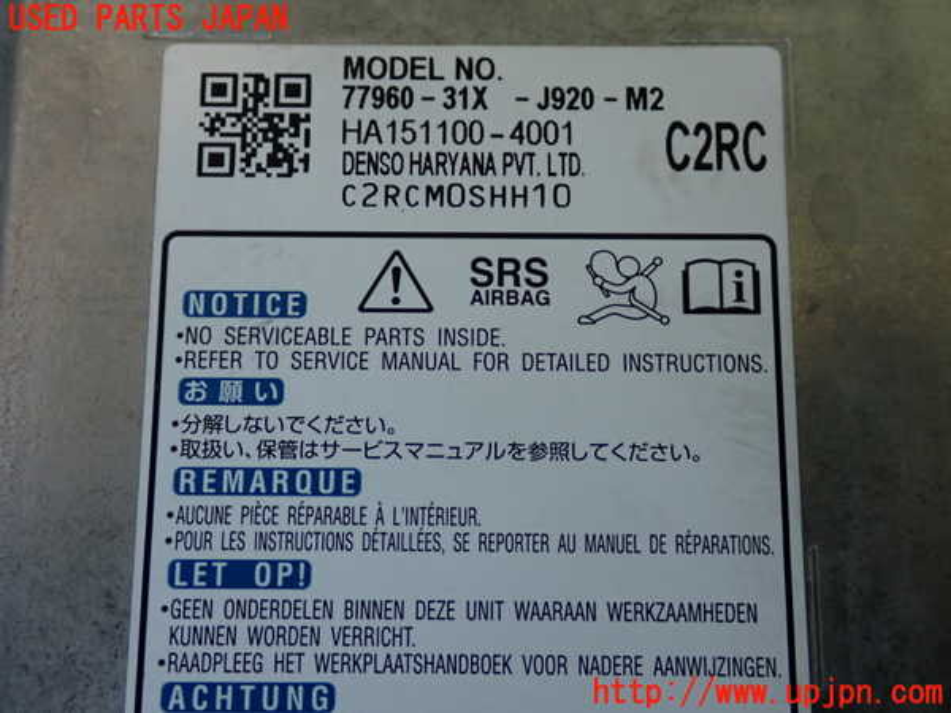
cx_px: 476
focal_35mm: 50
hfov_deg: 38.2
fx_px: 1374
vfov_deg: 29.1
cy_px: 356
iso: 200
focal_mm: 9.01
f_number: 3.2
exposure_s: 1/50
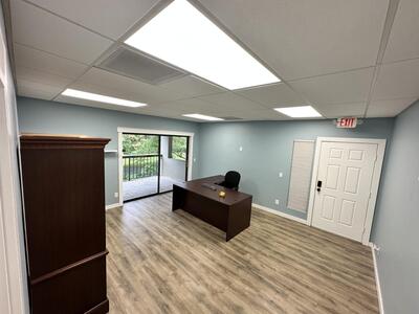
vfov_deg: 85.7
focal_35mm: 14
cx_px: 210
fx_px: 169
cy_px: 157
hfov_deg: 102.1
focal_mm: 2.22
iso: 125
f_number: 2.2
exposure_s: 1/120
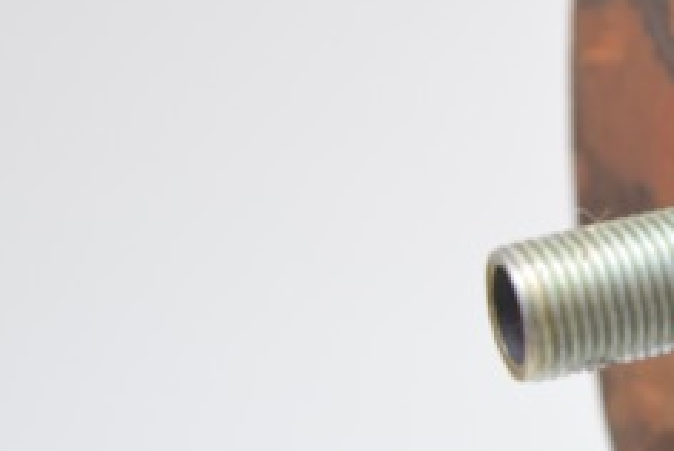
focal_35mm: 223
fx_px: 4187
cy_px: -84
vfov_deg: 6.1
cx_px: 834
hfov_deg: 9.1
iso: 800
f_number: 5.6
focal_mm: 55
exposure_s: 1/125
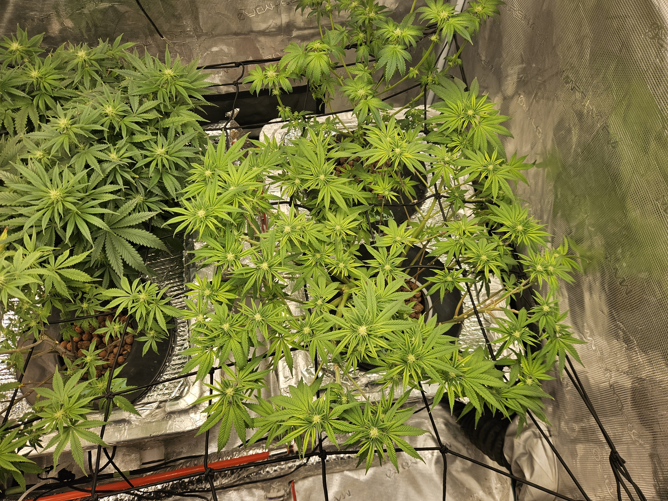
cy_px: 250
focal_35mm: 23
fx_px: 444
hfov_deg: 73.9
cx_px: 334
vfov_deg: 58.9
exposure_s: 1/1157
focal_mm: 5.4
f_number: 1.8
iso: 40
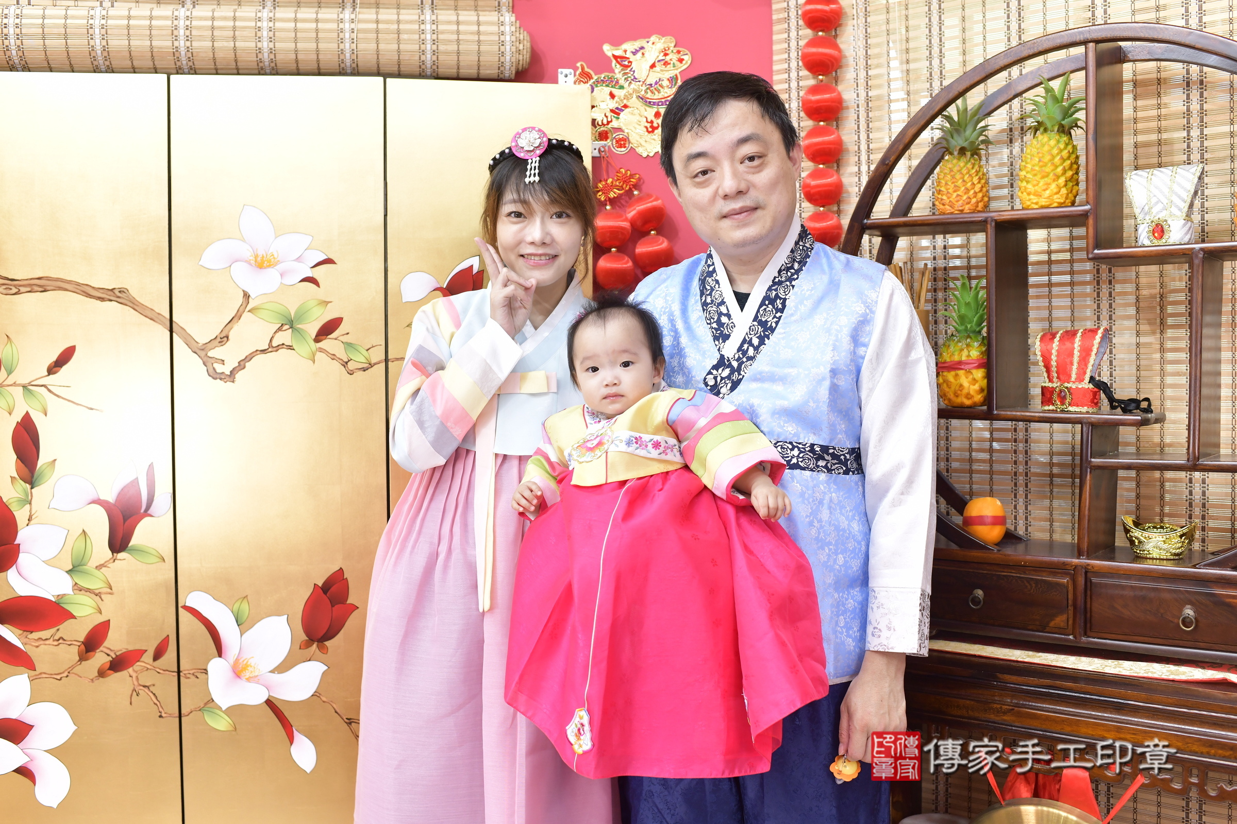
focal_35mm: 35
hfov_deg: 54.4
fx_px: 1203
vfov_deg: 37.9
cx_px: 618
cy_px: 412
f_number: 4.5
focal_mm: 35
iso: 1000
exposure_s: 1/200
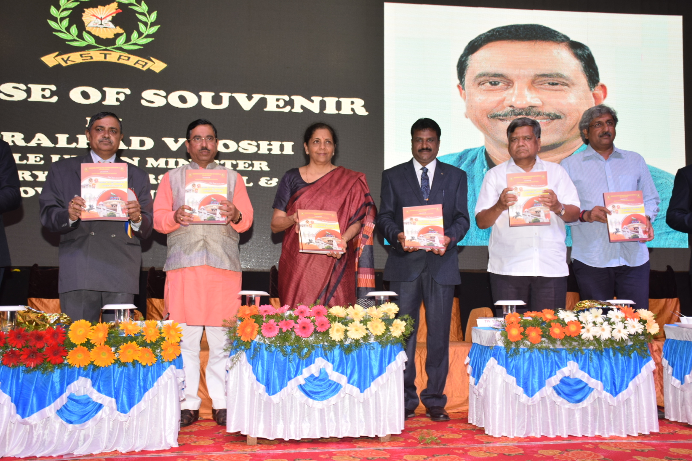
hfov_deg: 47.9
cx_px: 346
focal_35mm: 40
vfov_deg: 33.0
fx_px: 778
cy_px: 230
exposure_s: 1/125
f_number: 5.6
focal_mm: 27
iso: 400
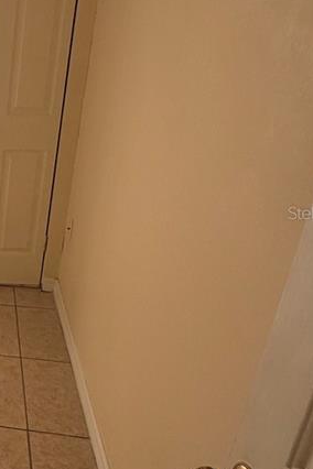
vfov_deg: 47.3
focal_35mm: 41
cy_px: 212
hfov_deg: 26.0
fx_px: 535
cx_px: -130
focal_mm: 2.22
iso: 160
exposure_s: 1/121
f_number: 2.2
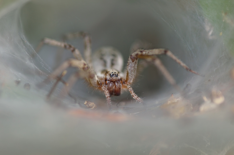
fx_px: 974
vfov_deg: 9.1
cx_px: 117
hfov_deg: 13.7
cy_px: 78
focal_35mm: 150
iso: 100
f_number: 5.6
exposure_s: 1/200
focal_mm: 100
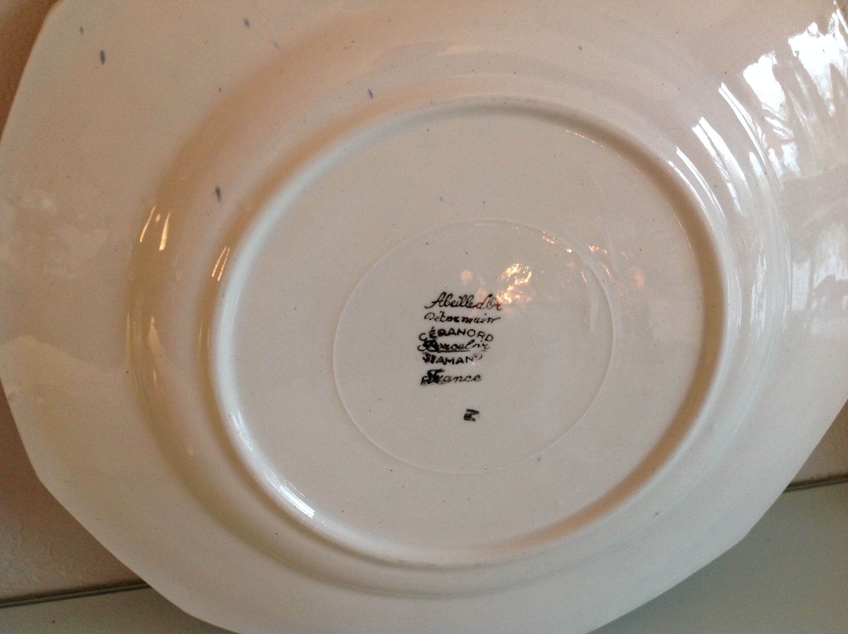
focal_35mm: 35
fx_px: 856
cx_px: 424
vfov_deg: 40.6
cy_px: 317
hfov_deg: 52.7
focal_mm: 4.28
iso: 160
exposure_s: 1/17
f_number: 2.4
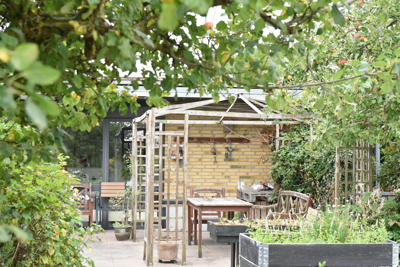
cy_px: 134
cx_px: 200
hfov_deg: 32.4
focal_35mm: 62
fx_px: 689
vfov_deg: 21.9
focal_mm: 62
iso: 5000
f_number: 6.3
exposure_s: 1/1000
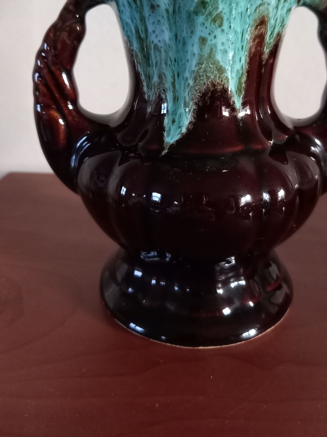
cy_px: 122
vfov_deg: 48.6
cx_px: 196
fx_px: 466
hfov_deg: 38.5
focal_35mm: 37
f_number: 1.8
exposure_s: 1/20
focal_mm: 4.65
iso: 1000
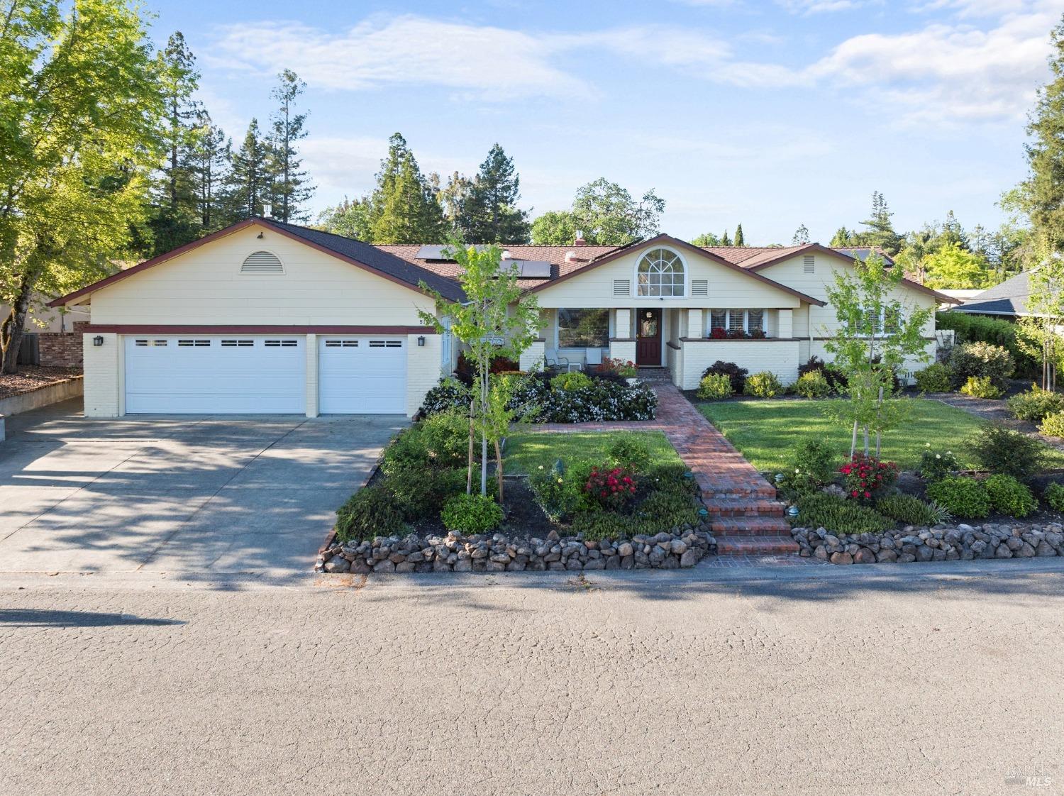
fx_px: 737
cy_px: 398
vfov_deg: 56.7
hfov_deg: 71.6
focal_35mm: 24
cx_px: 532
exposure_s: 1/15
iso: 230
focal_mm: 12.29
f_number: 4
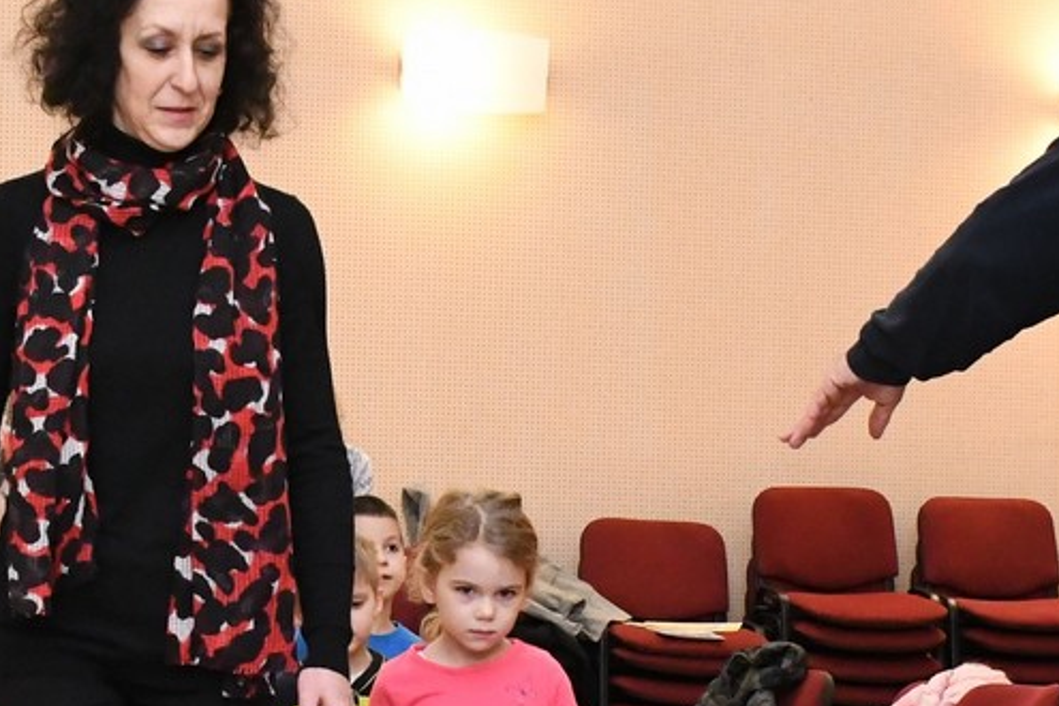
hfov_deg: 16.3
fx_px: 3706
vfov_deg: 10.8
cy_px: 641
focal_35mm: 126
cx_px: 473
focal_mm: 26
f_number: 7.1
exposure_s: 1/250
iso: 6400
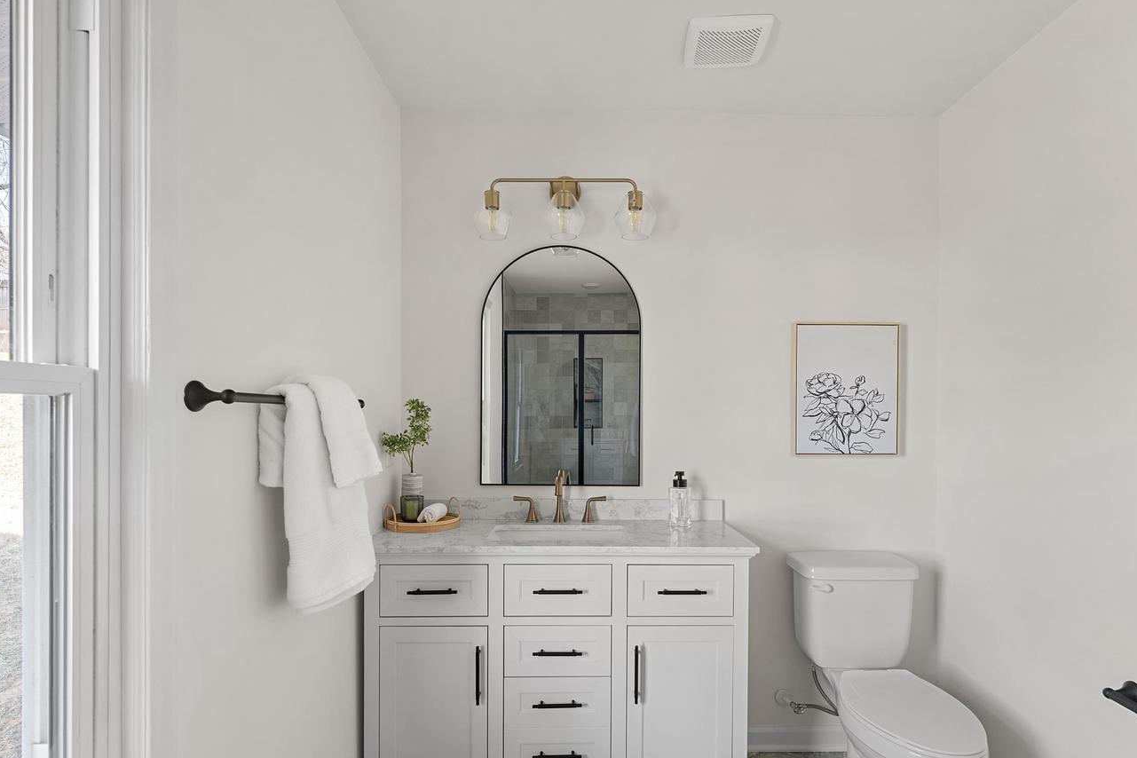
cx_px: 588
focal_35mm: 18
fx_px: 568
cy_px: 411
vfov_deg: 67.3
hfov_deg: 90.0
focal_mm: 16
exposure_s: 1/5
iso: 800
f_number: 8
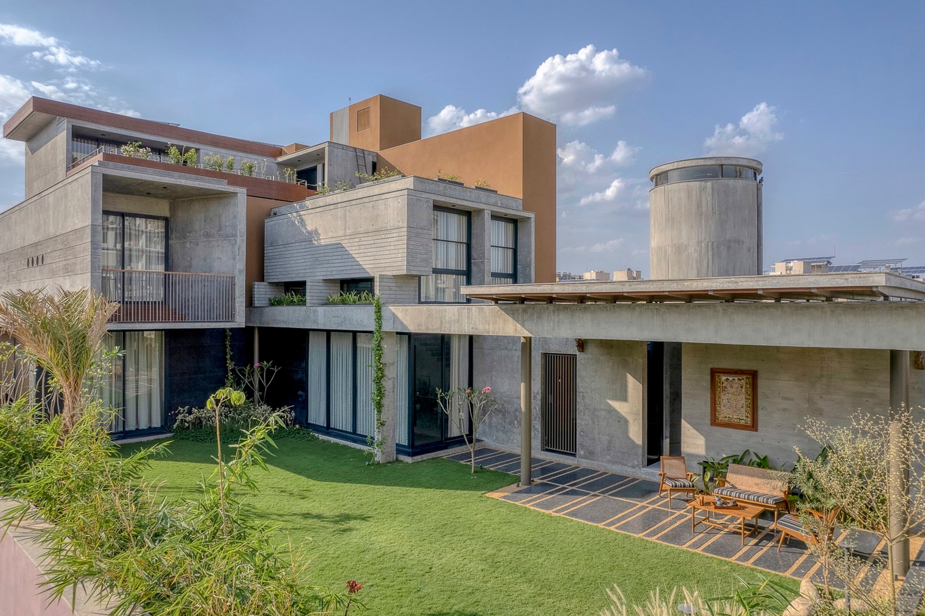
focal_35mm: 23
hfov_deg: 76.1
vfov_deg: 55.1
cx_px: 464
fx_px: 591
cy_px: 305
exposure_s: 1/1600
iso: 100
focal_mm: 8.38
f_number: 2.8
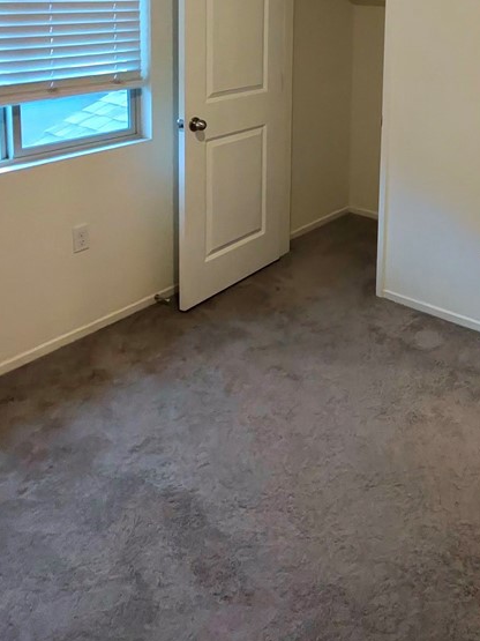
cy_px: 55
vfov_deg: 59.9
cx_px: 404
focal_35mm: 24
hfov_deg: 52.0
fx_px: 444
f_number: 2.2
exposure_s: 1/59.9
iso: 657
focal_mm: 2.24
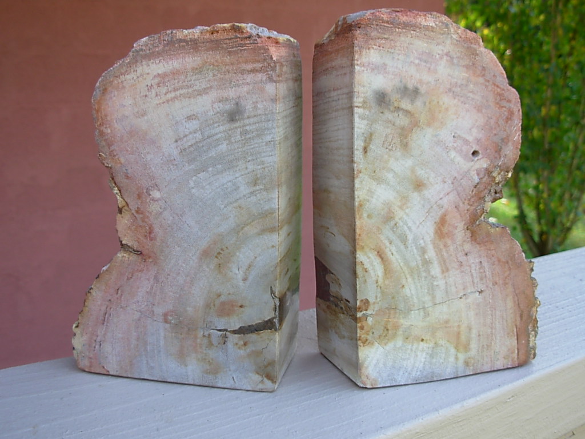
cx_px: 292
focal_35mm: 38
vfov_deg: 37.7
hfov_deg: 49.0
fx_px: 642
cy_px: 220
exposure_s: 1/90.5
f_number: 2.9
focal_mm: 6.3
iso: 50
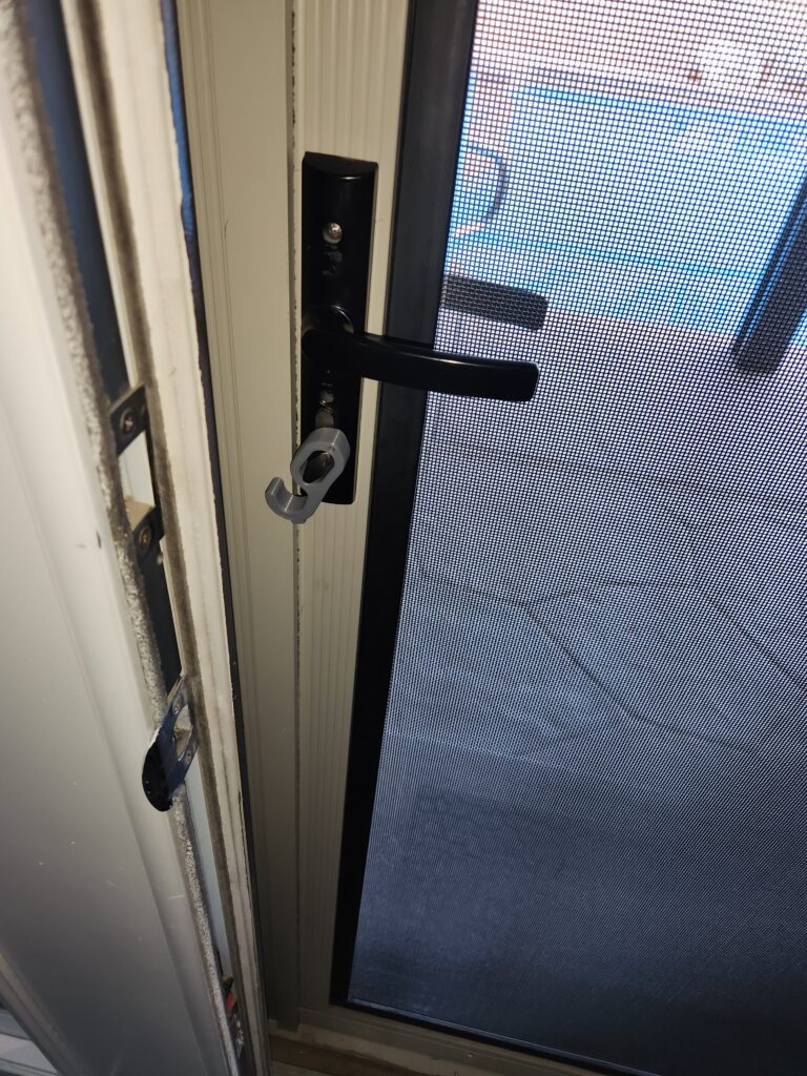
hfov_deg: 58.9
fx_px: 715
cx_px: 404
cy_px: 538
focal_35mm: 23
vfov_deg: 73.9
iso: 100
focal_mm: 5.4
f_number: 1.8
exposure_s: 1/30
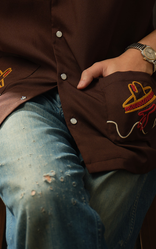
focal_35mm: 204
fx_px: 1387
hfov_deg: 6.4
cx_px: 58
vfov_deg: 10.2
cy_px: -25
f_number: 4
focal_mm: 100
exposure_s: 1/125
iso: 80
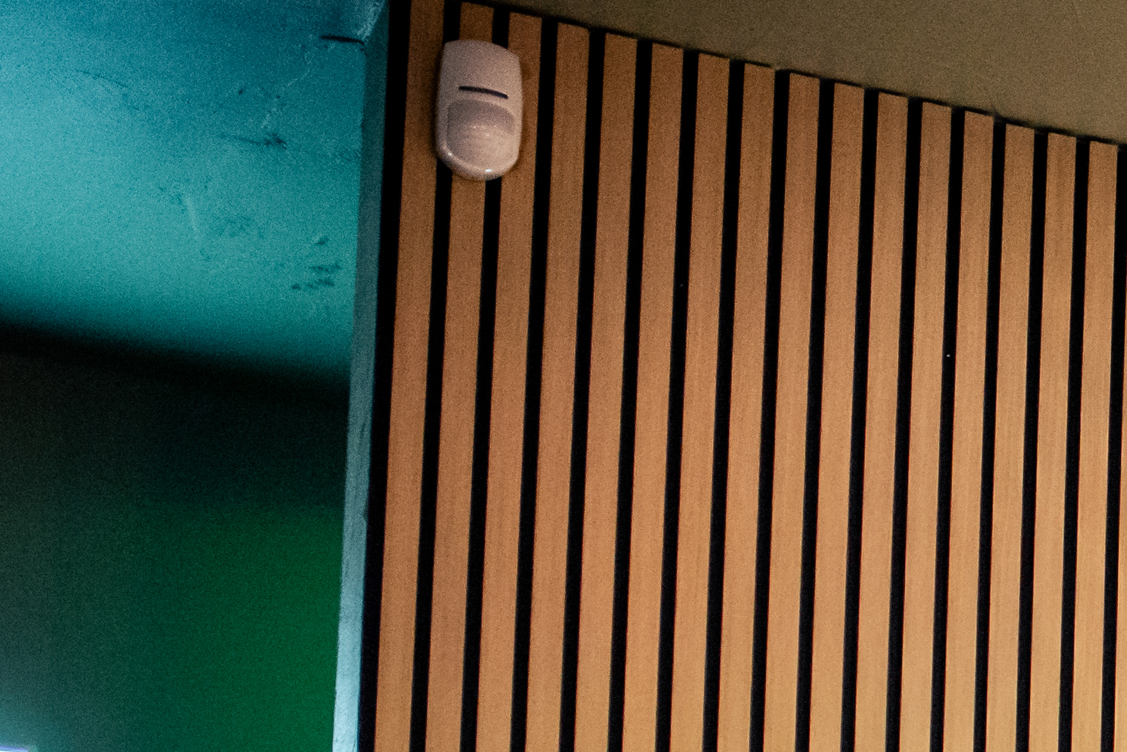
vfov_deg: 11.0
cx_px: 1879
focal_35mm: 118
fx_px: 3695
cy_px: 1244
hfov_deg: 15.4
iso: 3200
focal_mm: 35
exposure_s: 1/125
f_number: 1.4
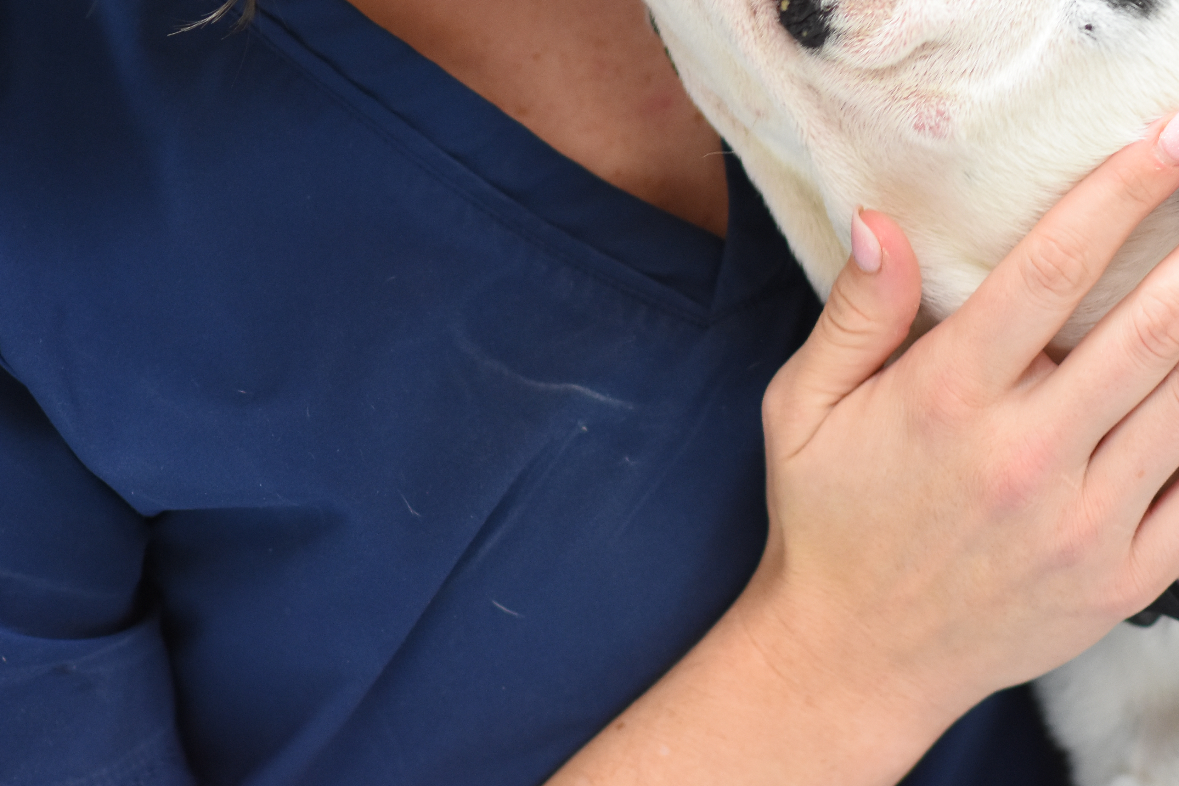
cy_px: 95
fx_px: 7528
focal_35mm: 230
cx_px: 1028
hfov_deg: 8.9
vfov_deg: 6.0
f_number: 2.5
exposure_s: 1/320
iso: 1000
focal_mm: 85
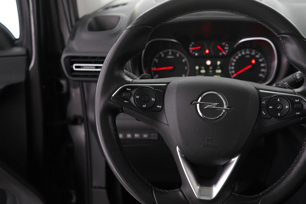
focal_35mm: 39
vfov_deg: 34.2
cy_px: 105
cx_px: 200
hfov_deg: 48.8
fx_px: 331
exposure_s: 1/60
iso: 4000
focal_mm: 28
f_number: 3.5
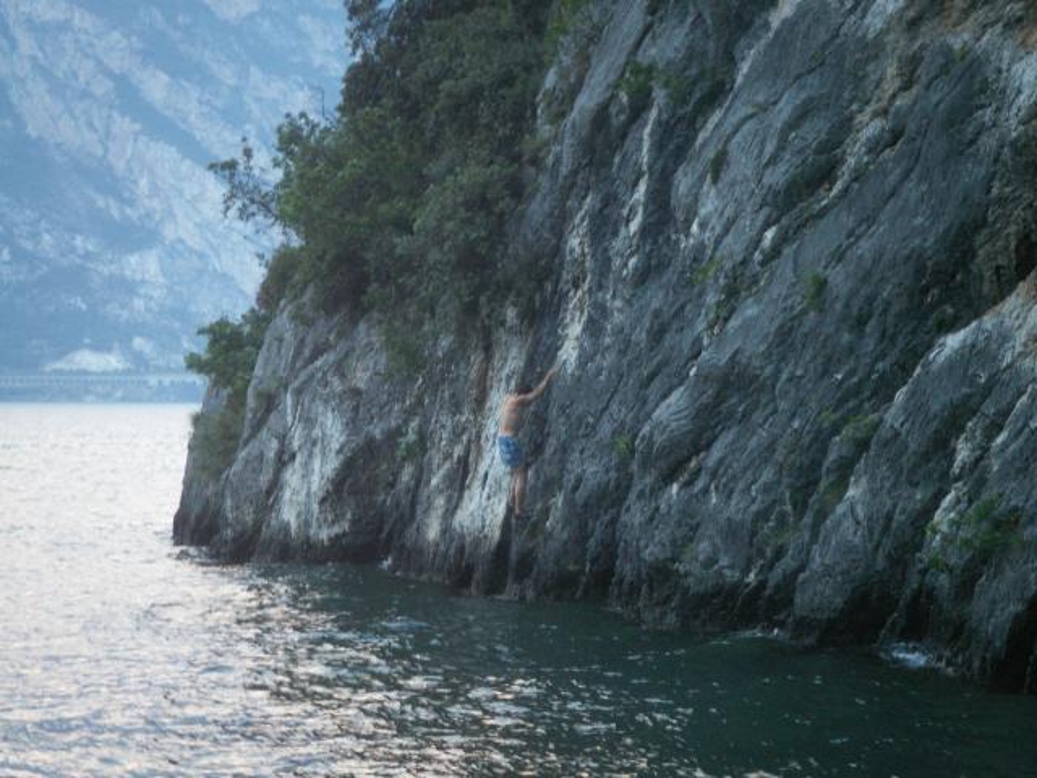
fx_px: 3325
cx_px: 518
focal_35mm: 111
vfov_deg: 13.3
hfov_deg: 17.7
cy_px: 389
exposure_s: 1/40
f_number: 3.8
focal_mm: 23.1
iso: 160
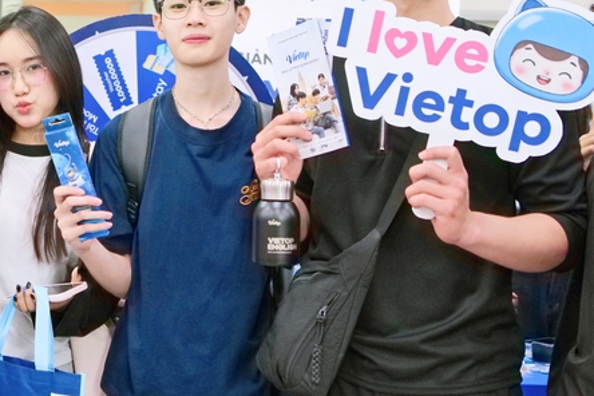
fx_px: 1039
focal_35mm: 63
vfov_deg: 21.5
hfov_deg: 31.0
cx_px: 104
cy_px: 133
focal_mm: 35
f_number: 4
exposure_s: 1/250
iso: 5000
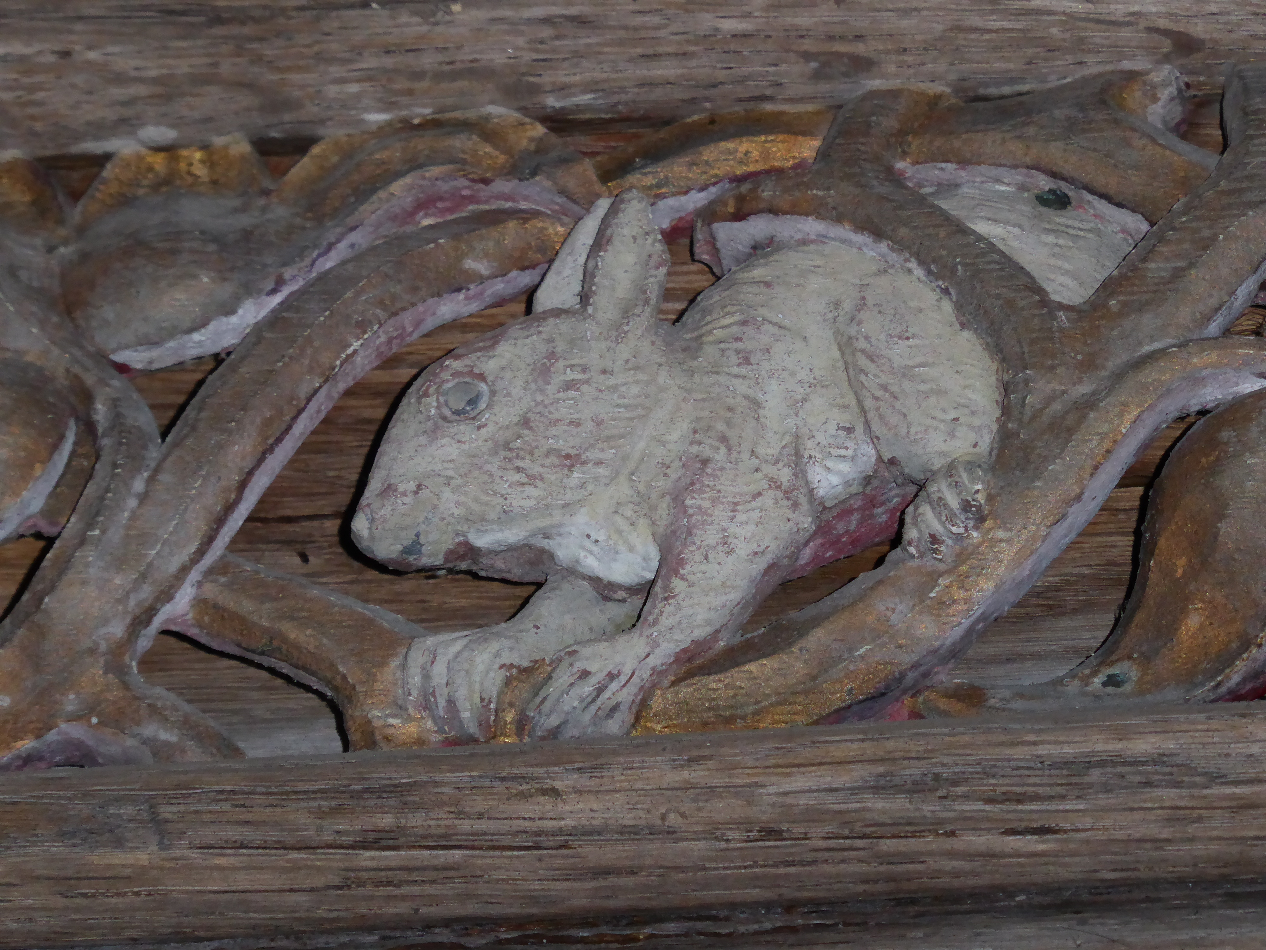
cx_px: 633
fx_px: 13093
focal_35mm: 358
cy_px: 475
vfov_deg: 4.2
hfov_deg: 5.5
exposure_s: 1/100
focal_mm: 57.7
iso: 400
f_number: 5.9
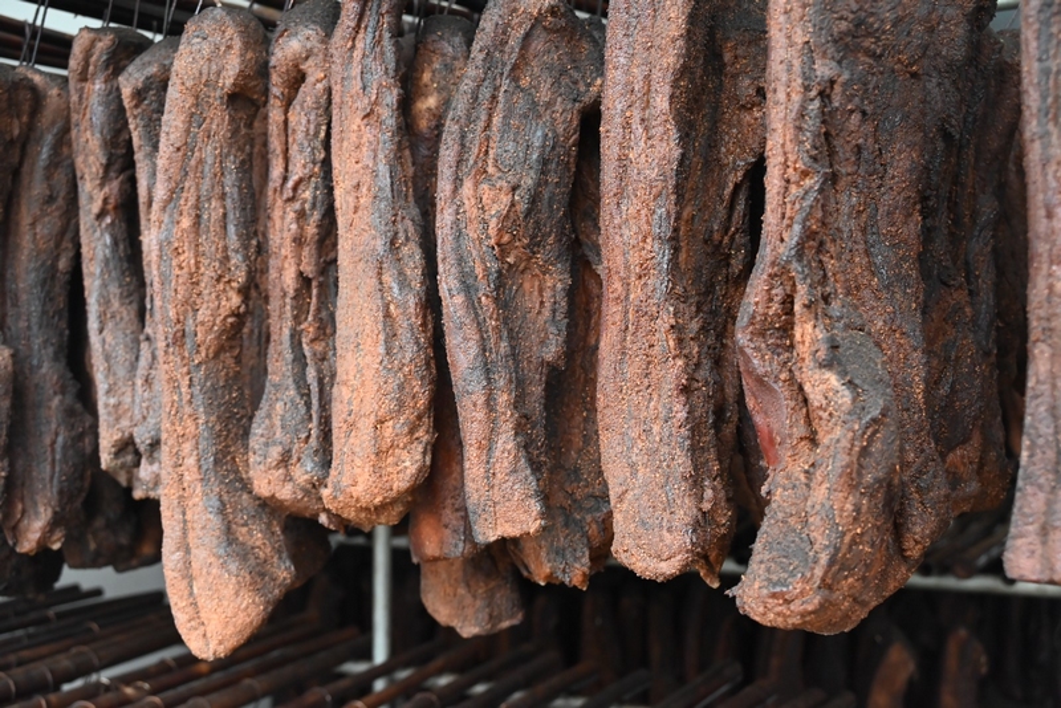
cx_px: 530
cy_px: 354
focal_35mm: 41
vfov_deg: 32.7
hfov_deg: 47.4
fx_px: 1209
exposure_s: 1/125
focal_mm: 41
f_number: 5
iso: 2500
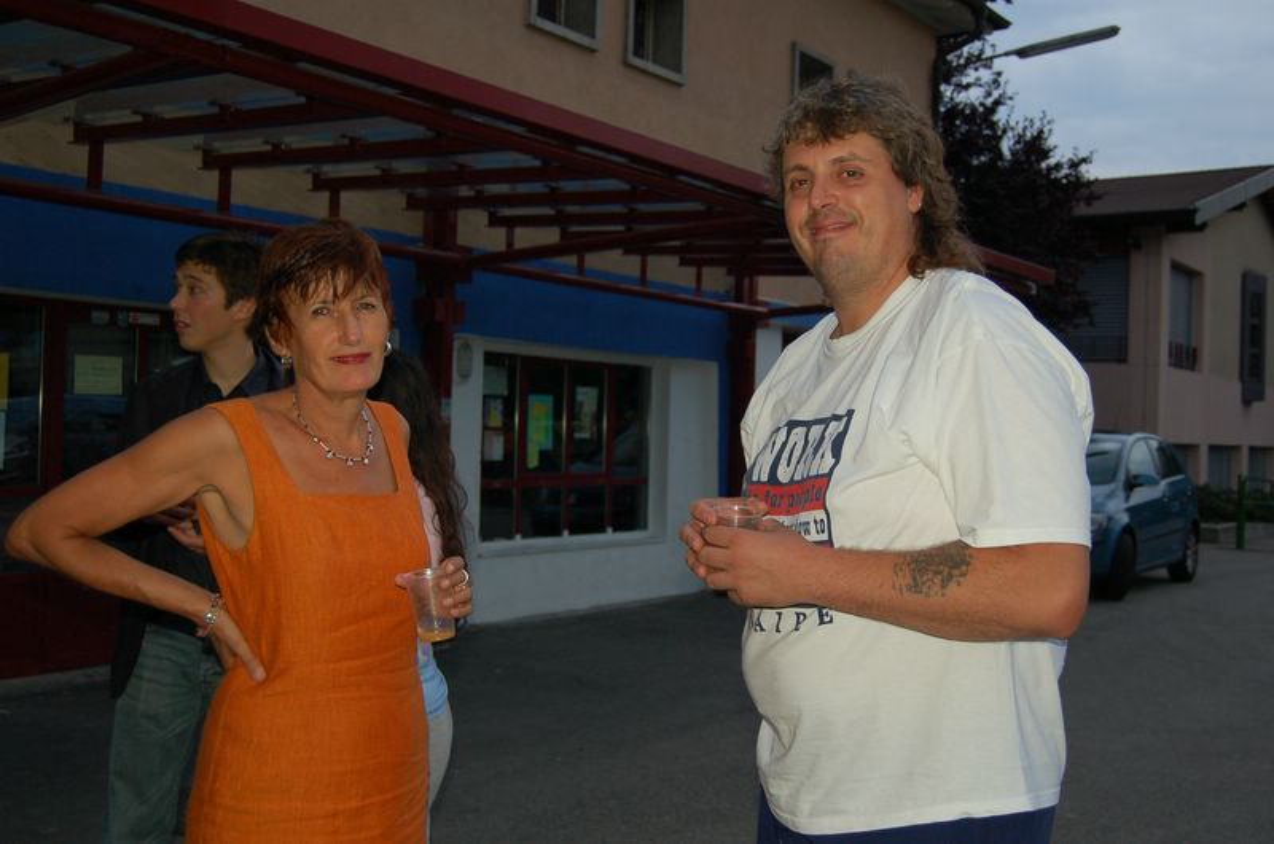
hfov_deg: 49.6
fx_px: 1377
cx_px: 637
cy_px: 422
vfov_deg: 34.1
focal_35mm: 39
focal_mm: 26
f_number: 4
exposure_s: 1/60
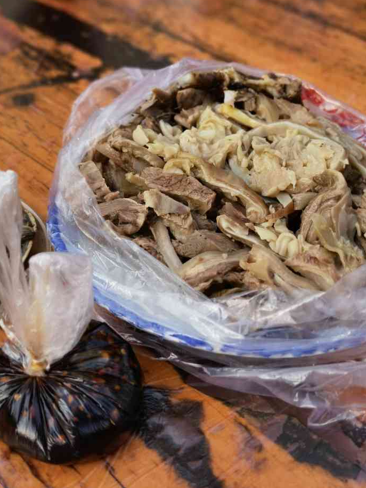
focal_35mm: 55
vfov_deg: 34.9
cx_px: 181
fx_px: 775
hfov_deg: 26.6
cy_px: 241
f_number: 4
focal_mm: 6.67
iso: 50
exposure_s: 1/278
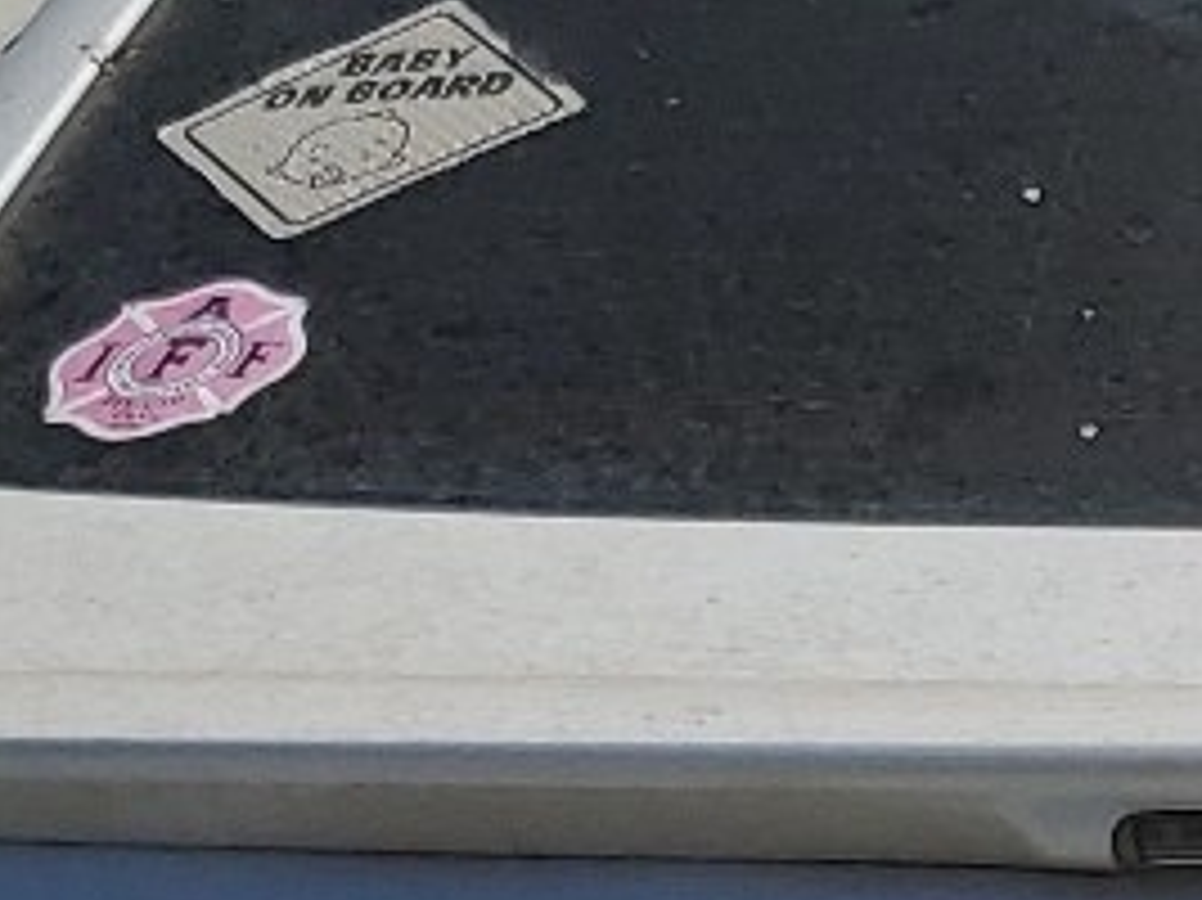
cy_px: 1323
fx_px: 5414
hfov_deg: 12.2
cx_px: 1715
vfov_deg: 9.3
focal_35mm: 156
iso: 50
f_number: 1.5
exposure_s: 1/10000
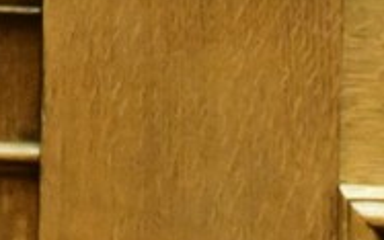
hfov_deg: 0.7
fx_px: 30882
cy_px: 706
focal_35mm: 2950
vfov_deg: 0.4
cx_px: 1095
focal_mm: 300
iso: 8000
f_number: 5.6
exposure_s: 1/640
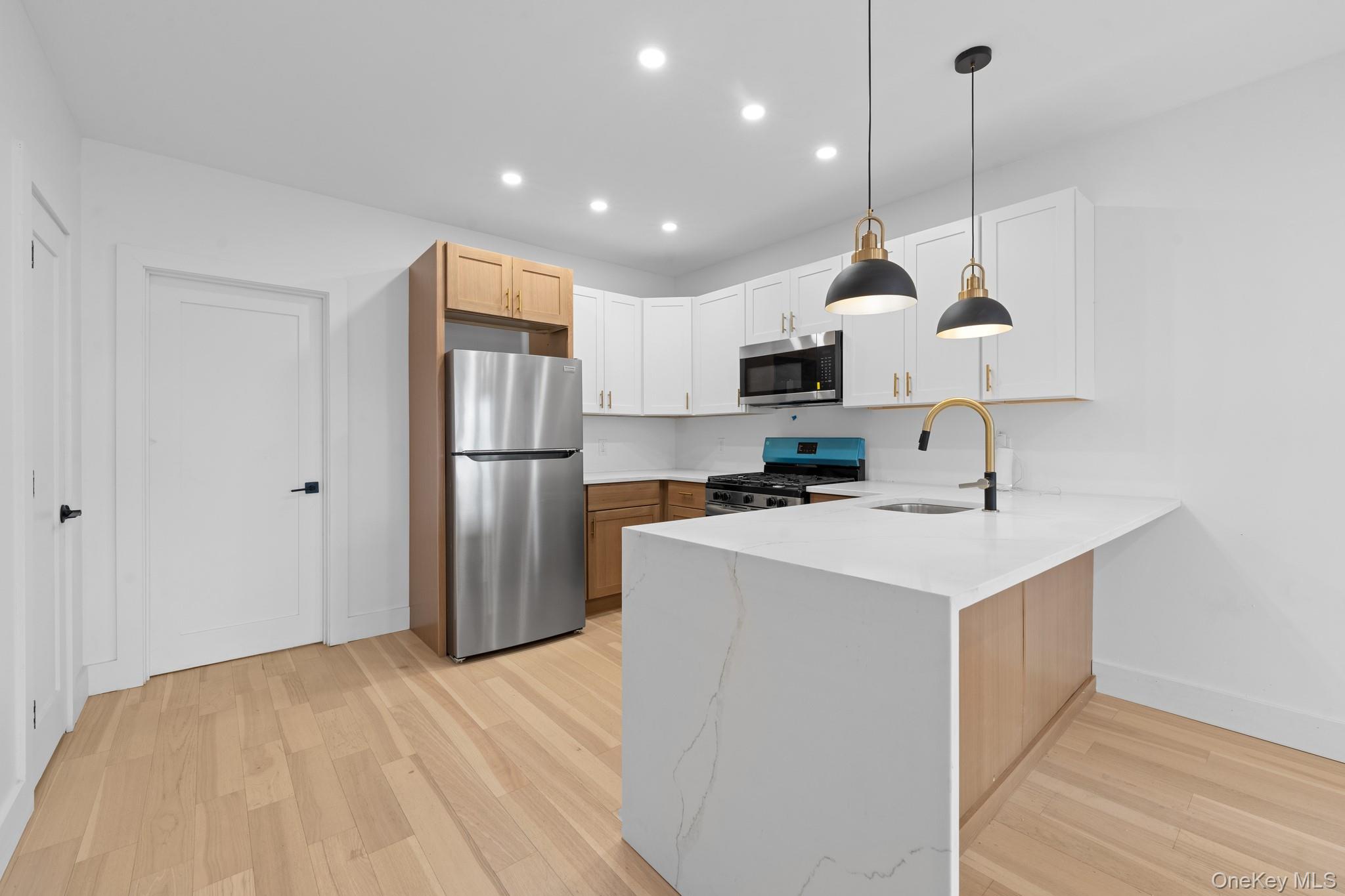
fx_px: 523
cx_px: 672
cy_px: 448
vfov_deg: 81.2
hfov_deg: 104.3
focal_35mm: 14
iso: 320
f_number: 10
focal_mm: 14
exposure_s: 1/5
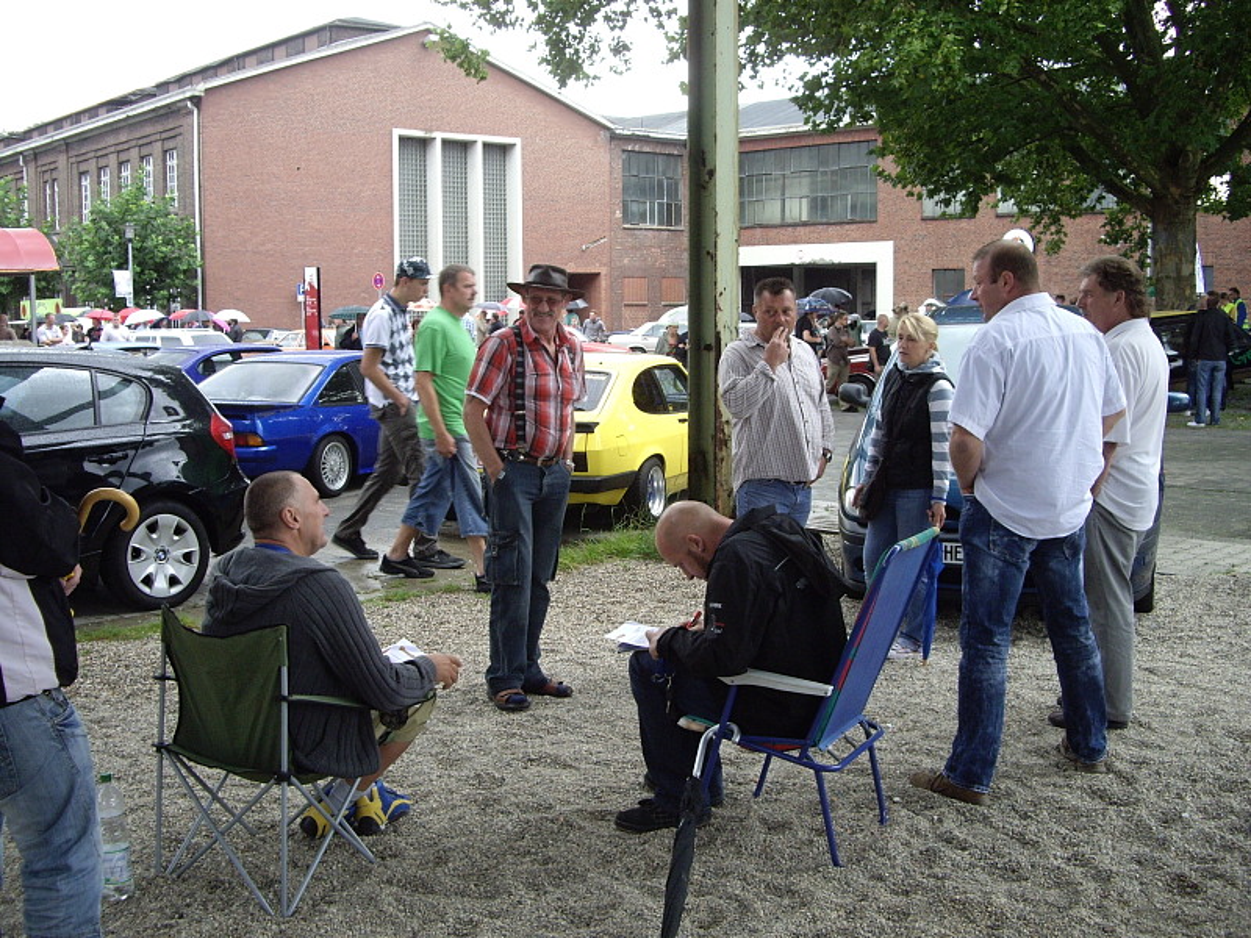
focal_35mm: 38
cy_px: 469
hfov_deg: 49.0
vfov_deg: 37.7
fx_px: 1373
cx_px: 626
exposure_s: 1/50
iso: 200
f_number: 2.8
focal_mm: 7.9
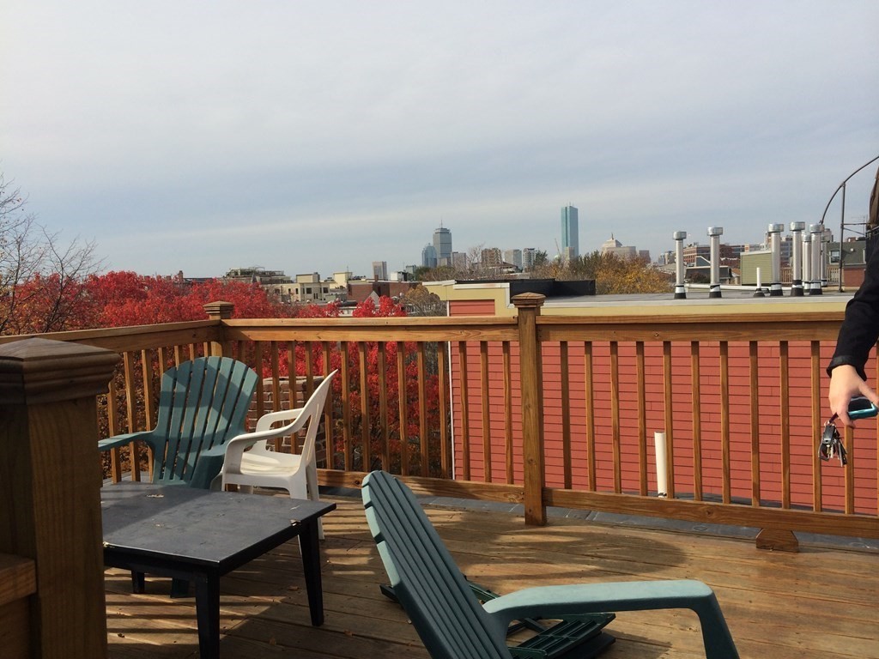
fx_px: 762
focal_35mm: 30
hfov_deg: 60.0
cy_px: 330
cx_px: 440
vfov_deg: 46.8
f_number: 2.2
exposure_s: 1/2160
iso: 40
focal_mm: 4.12
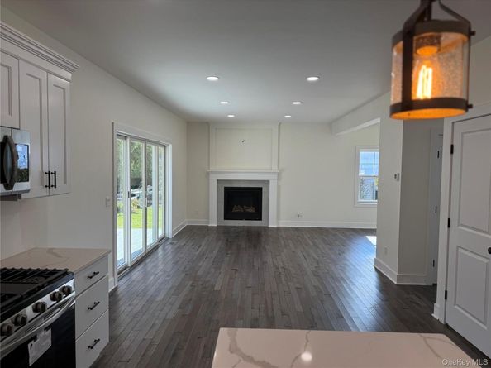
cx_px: 246
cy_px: 184
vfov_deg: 56.8
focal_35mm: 24
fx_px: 340
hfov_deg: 71.6
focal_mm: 6.76
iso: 100
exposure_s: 1/317
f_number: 1.78
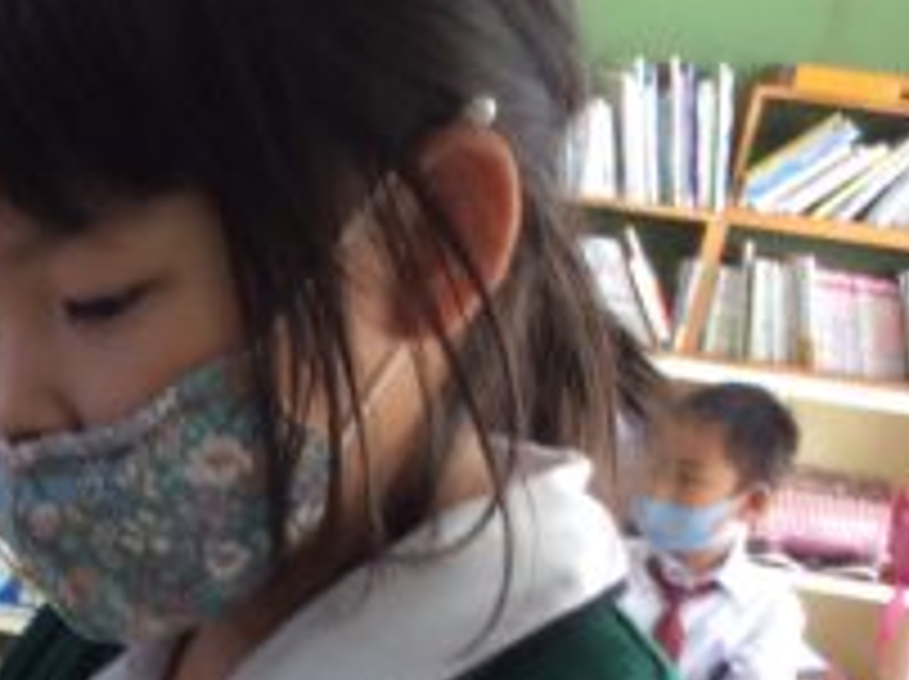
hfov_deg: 15.6
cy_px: 1025
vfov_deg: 12.6
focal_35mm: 111
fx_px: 2911
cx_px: -652
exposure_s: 1/40
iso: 40
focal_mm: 3.3
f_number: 2.4
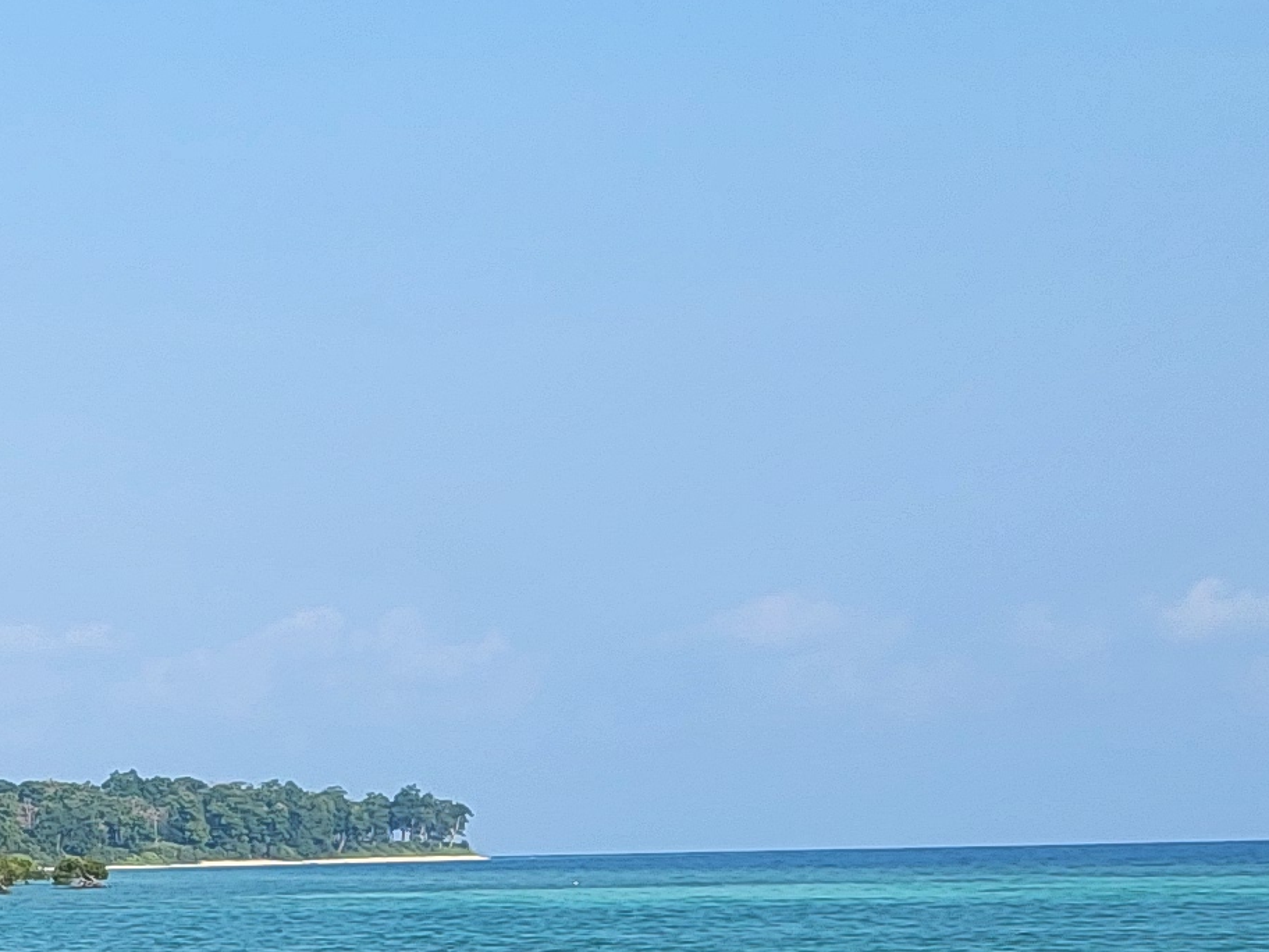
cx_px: -608
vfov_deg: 12.8
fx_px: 4179
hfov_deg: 15.9
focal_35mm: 114
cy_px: 921
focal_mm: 5.4
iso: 40
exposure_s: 1/1751
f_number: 1.8
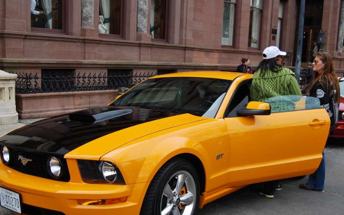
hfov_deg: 48.2
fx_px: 384
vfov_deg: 31.2
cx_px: 171
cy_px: 125
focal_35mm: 41
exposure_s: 1/250
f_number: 8
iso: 200
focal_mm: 24
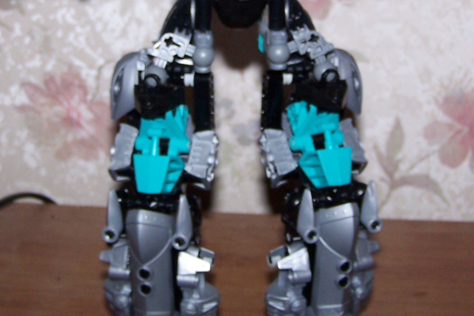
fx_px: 1066
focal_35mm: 81
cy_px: 68
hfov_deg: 25.1
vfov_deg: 16.7
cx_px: 256
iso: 80
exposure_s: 1/60
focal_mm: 6.3
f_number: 2.8
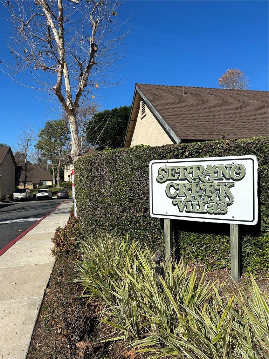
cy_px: 180
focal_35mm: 26
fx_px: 269
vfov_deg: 67.3
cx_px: 134
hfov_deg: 53.1
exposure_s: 1/5319
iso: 50
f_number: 1.5
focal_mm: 5.7
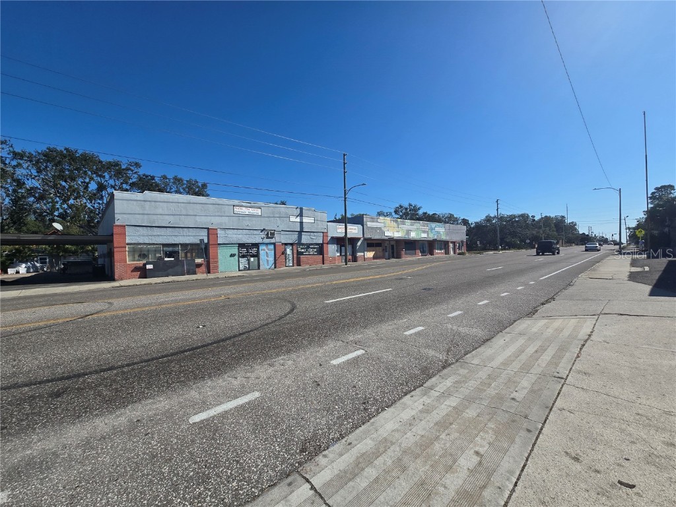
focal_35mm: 13
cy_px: 254
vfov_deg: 89.9
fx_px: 254
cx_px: 338
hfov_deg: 106.2
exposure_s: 1/3903
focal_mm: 2.2
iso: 50
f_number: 2.2
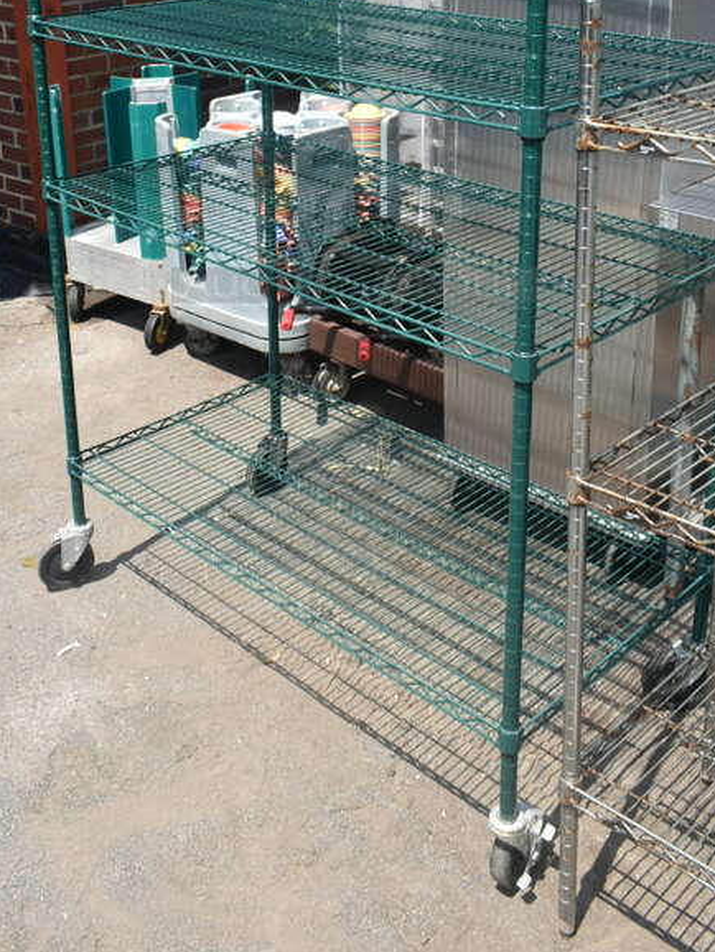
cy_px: 217
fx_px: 1128
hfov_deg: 35.2
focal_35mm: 41
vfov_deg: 44.0
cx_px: 356
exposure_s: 1/400
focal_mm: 18
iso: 200
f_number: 7.1
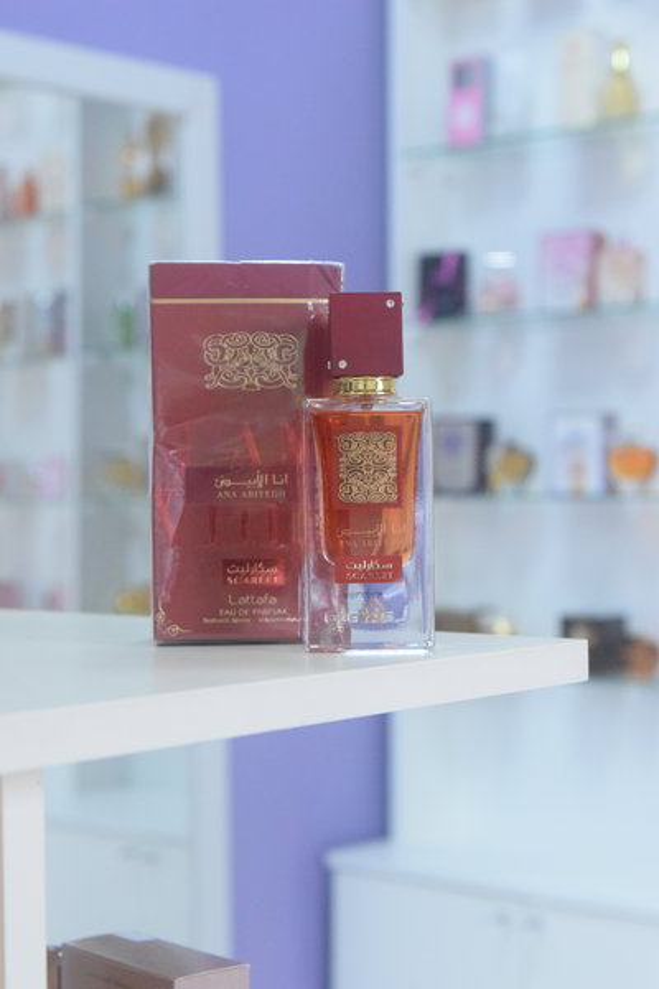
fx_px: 1853
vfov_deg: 29.9
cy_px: 494
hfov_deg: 20.2
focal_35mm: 68
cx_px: 330
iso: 6400
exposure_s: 1/400
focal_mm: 45
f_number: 4.5
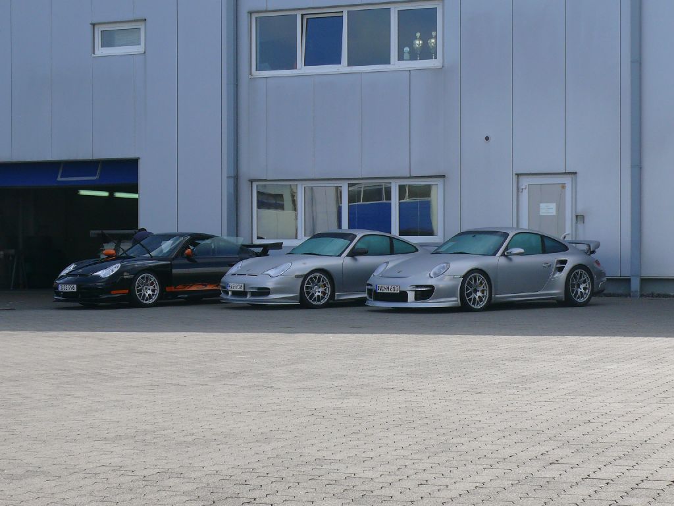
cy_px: 253
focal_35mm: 79
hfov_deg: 24.7
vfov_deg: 18.7
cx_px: 337
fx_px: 1538
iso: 100
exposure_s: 1/320
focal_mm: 12.9
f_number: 5.6
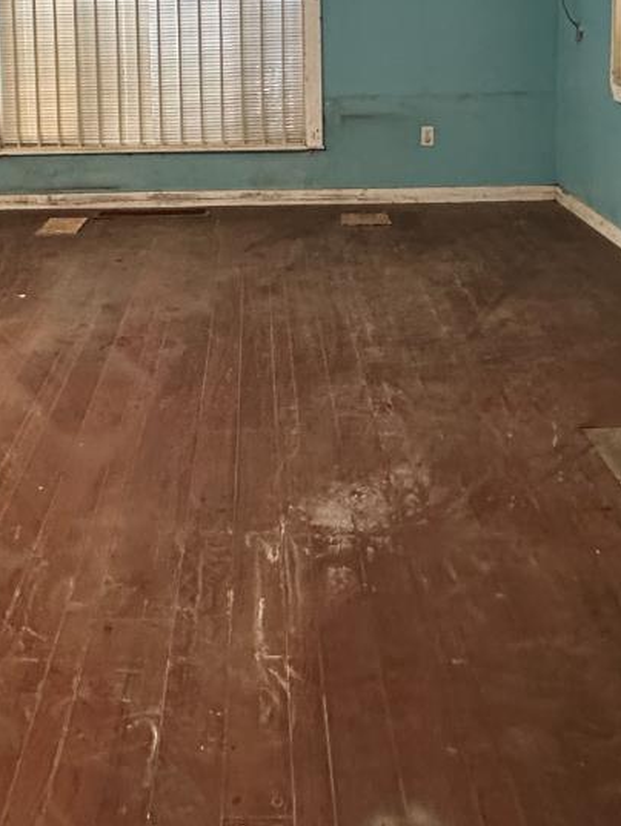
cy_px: 70
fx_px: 932
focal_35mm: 39
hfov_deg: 36.7
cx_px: 254
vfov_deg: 43.4
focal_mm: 2.22
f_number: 2.2
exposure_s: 1/60
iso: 500
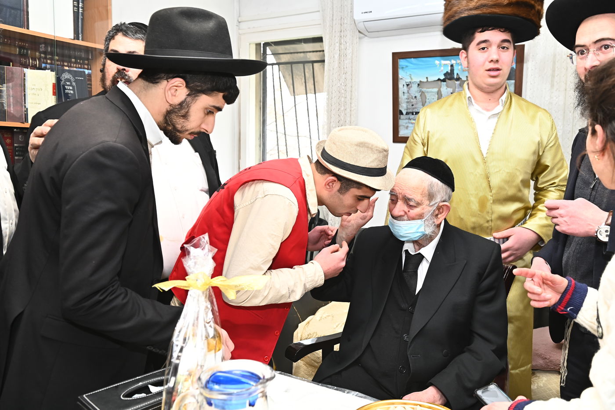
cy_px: 205
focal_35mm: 31
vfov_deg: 42.3
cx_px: 308
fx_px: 529
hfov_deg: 60.3
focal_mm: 31
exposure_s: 1/125
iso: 1000
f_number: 5.6
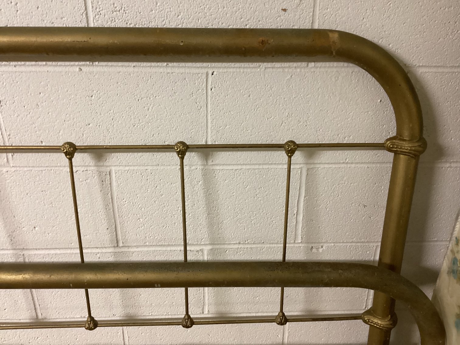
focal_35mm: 31
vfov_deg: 45.4
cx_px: 230
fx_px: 412
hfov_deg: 58.3
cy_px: 172
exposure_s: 1/40
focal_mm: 3.3
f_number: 2.4
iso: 400
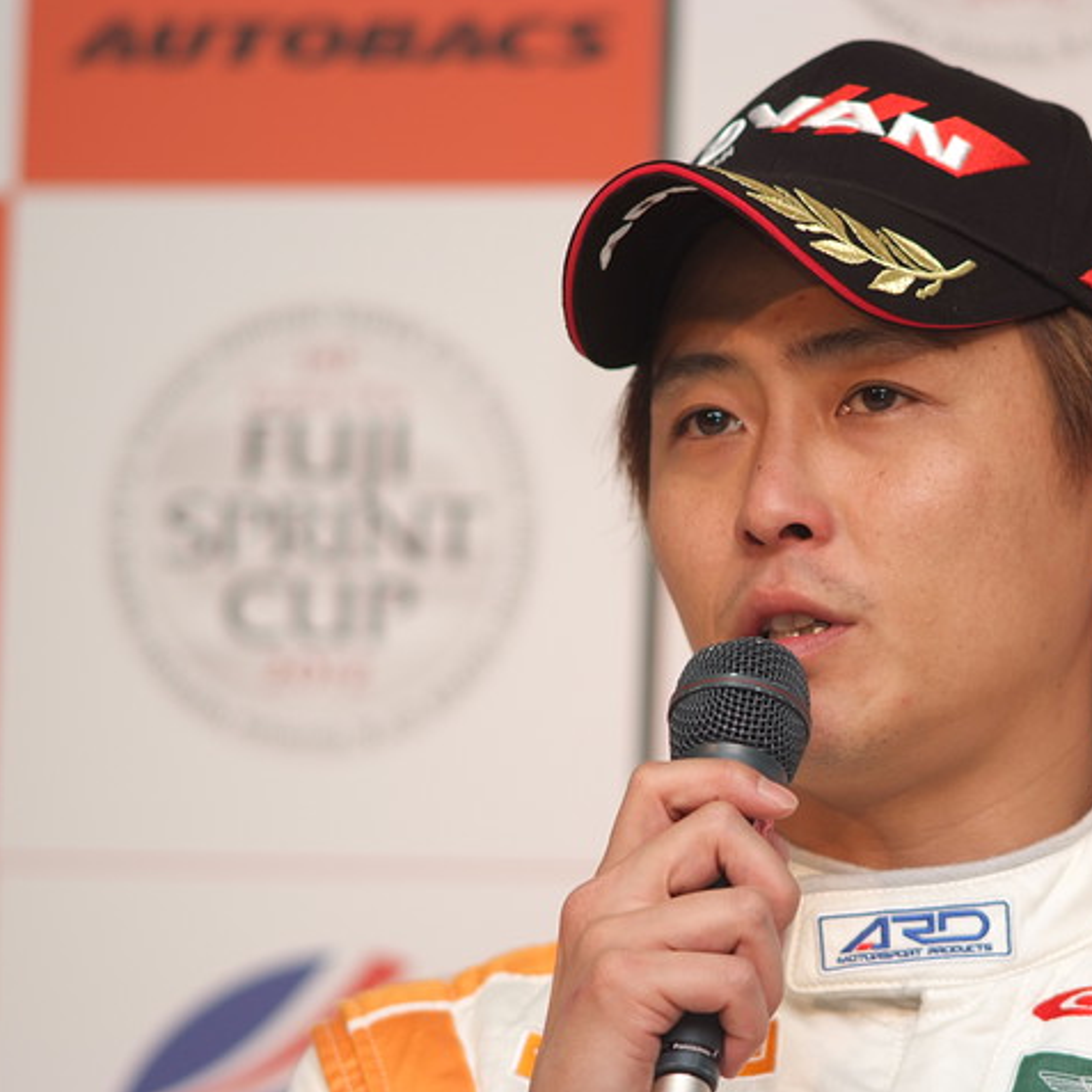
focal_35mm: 346
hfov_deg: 5.1
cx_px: 774
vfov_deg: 5.1
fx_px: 12349
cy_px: 545
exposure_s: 1/125
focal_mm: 180
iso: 200
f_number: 2.8
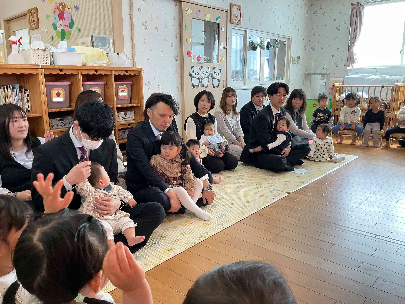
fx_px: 339
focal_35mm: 29
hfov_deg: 61.7
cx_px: 202
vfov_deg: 48.2
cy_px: 152
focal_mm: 3
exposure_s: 1/120
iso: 64
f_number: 1.8
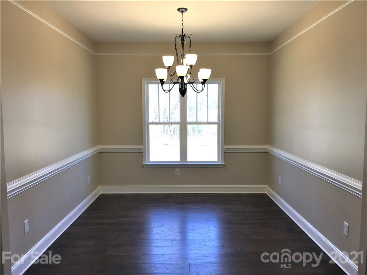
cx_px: 184
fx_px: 307
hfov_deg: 61.7
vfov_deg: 48.2
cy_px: 138
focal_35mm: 29
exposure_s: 1/120
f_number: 2.2
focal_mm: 4.15
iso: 32
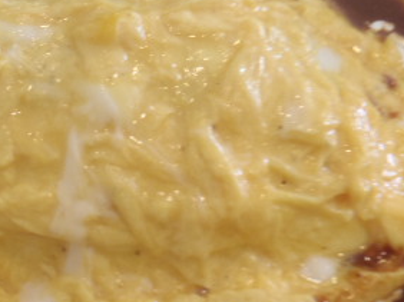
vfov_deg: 17.5
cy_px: 198
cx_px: 89
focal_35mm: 84
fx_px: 980
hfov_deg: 23.0
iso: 200
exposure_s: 1/6
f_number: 4.7
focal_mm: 6.64
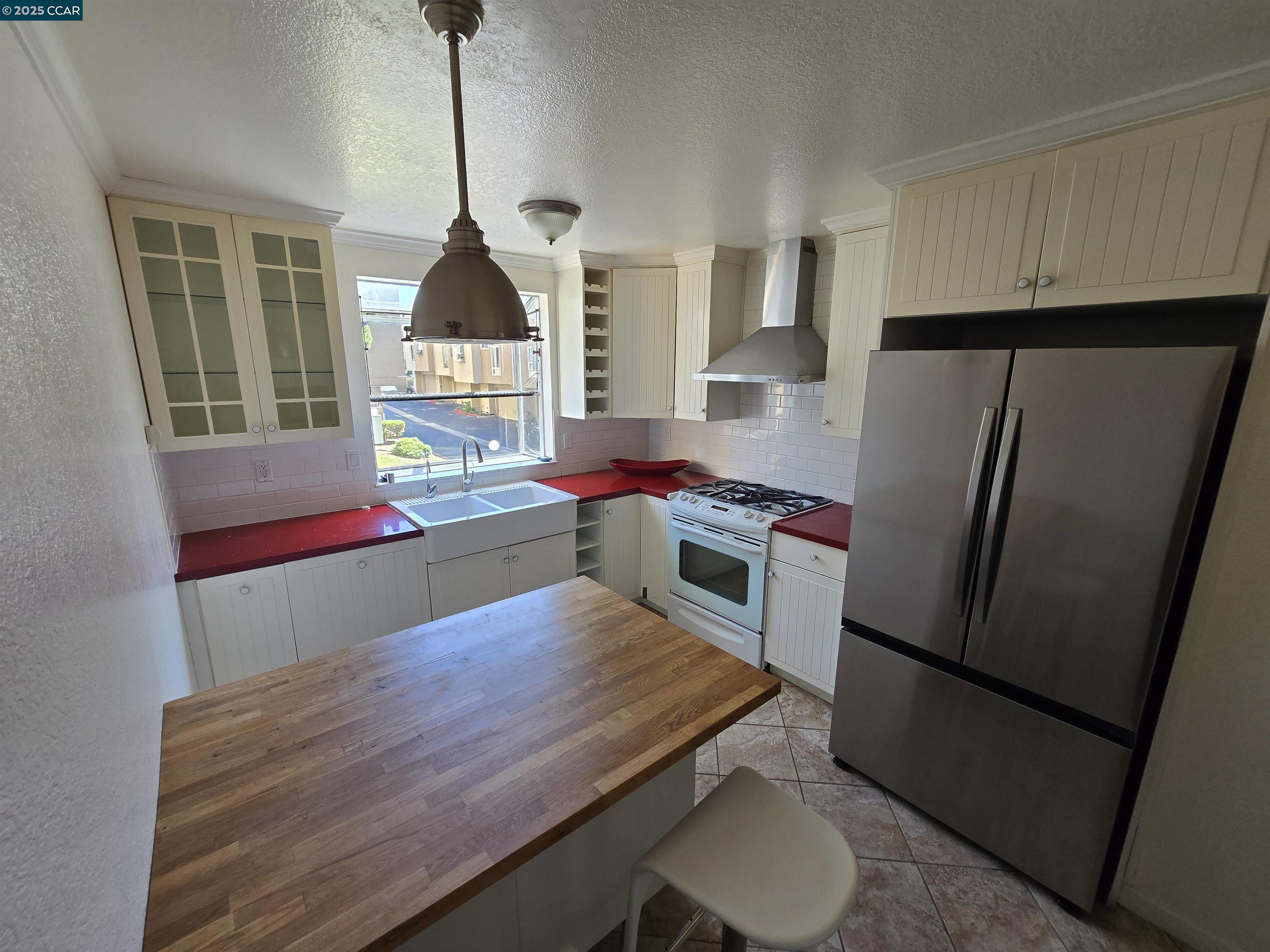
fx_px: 477
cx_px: 635
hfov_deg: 106.2
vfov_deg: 89.9
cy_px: 476
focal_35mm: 13
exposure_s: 1/120
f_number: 2.2
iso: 100
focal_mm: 2.2
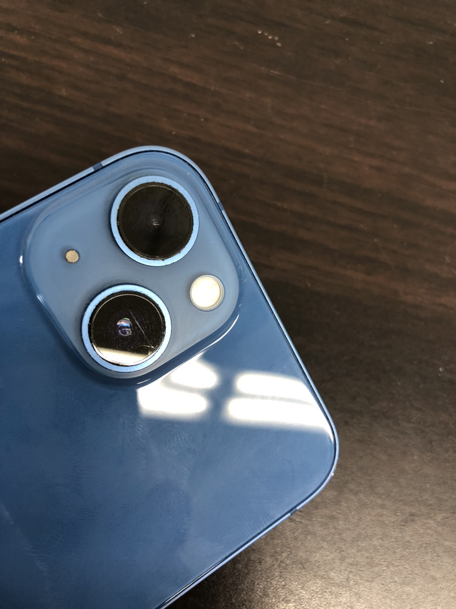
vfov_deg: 63.4
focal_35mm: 28
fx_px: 492
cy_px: 304
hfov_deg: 49.7
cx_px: 228
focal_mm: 4
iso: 50
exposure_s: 1/17
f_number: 1.8
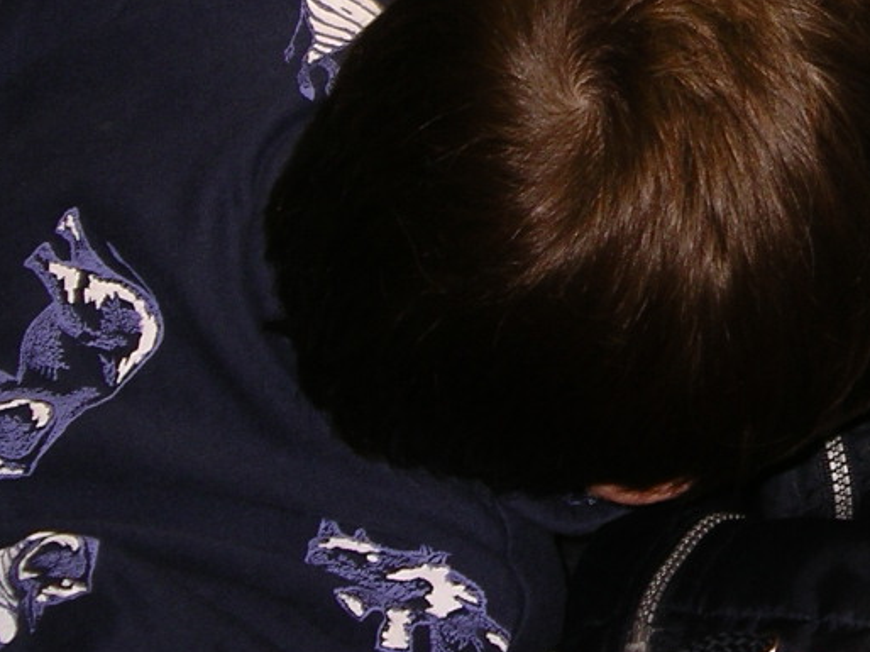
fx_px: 4848
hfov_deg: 10.2
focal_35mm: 193
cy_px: -141
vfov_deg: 7.6
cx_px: 828
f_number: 3.3
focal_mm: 12.8
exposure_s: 1/50
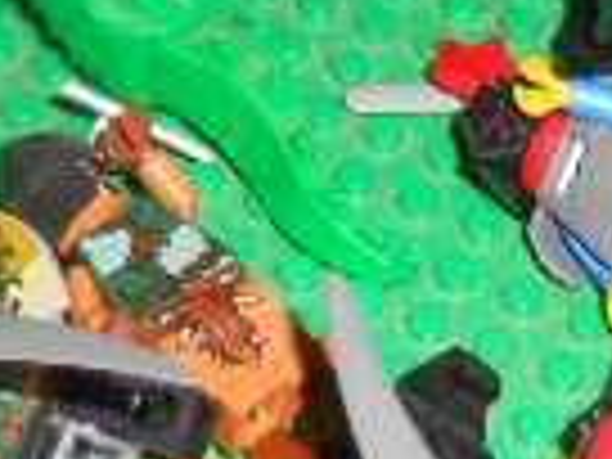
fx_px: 2493
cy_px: 261
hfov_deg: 14.0
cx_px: 310
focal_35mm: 141
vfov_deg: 10.5
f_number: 11.9
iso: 250
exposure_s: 1/25
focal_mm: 5.3
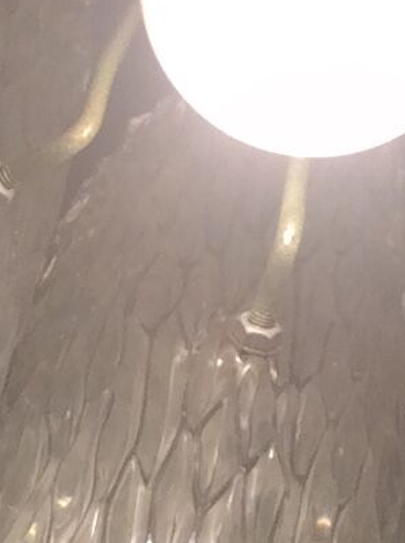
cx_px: 349
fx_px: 3241
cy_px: 135
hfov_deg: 7.1
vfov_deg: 9.6
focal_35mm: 207
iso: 32
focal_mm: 3.3
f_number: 2.4
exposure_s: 1/215
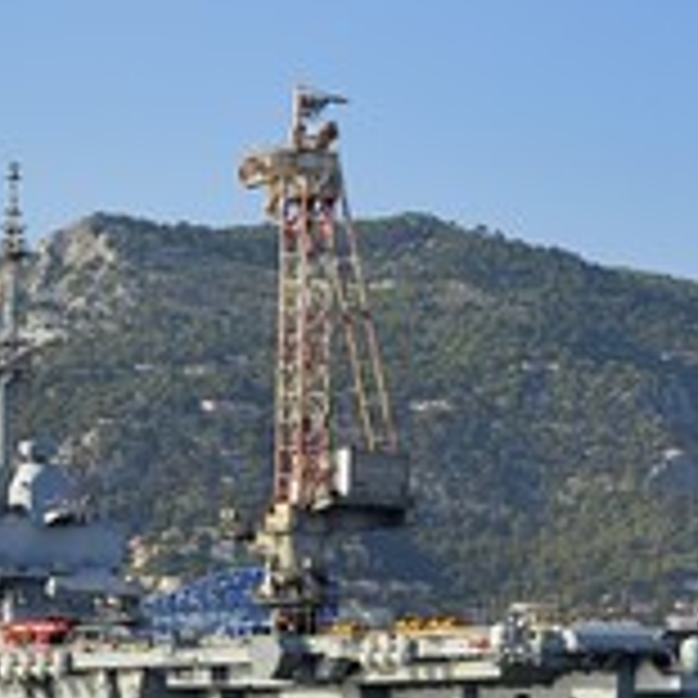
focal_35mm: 225
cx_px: 212
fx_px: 5133
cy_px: 509
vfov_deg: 7.8
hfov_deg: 7.8
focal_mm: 98
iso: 200
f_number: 9
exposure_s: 1/400
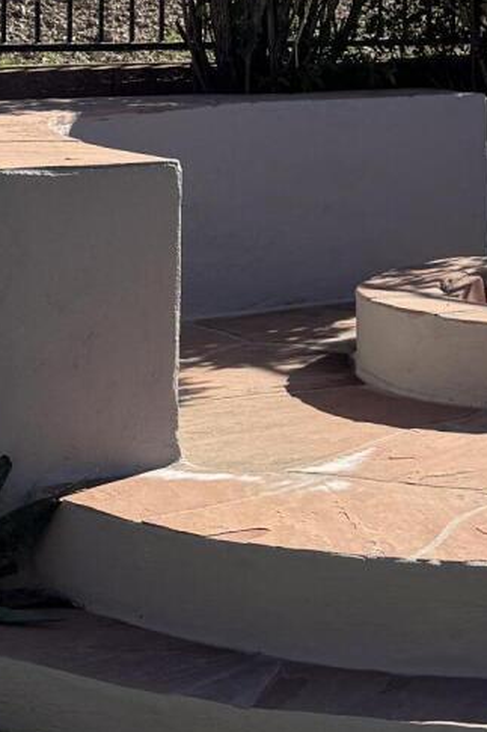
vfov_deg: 19.4
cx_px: 600
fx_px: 2091
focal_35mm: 103
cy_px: 63
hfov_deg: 12.9
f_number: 1.78
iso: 80
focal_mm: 6.76
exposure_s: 1/4975
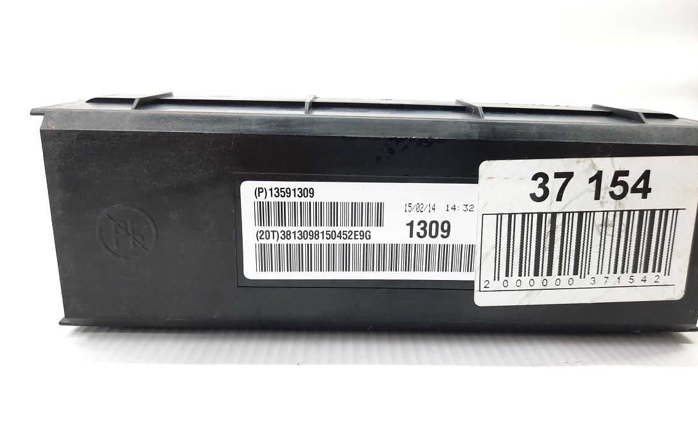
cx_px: 366
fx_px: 533
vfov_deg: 44.5
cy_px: 236
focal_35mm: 28
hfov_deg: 66.4
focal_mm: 4.6
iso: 200
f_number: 2
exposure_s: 1/50
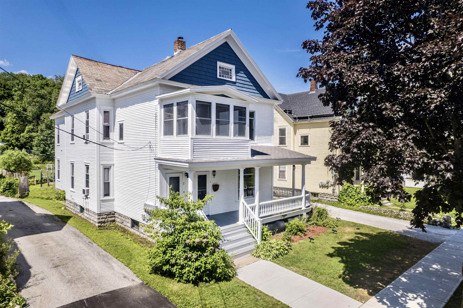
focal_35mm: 22
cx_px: 232
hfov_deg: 78.6
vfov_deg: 57.2
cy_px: 154
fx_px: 283
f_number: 2.8
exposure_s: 1/250
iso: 100
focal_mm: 8.38
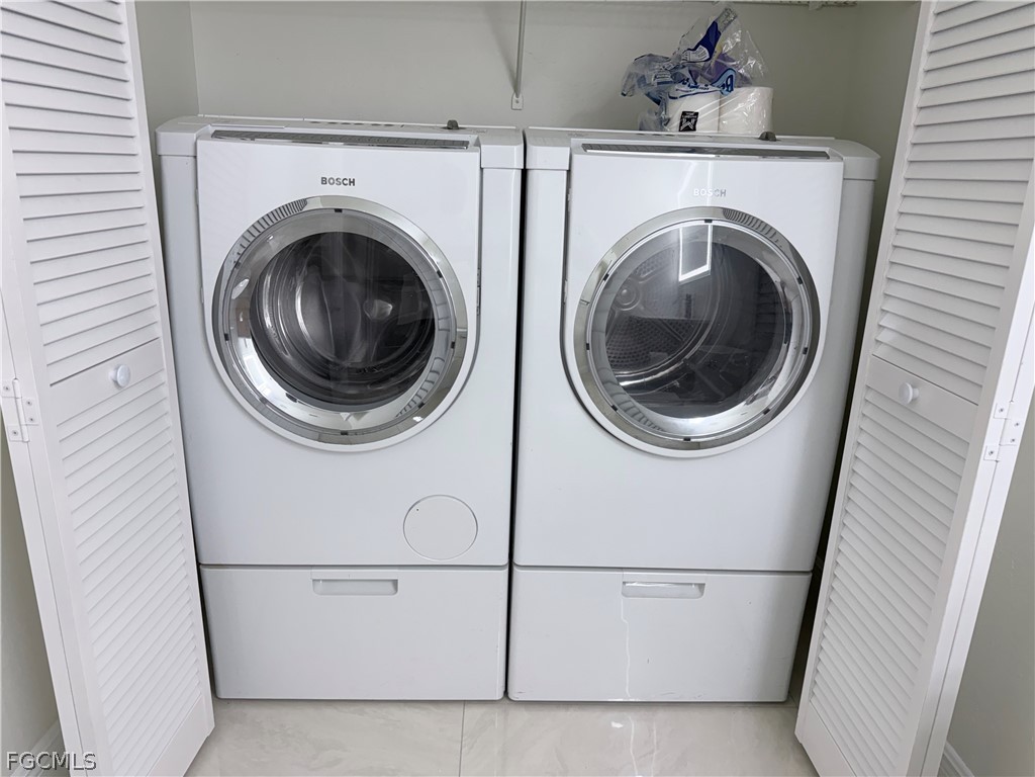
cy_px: 388
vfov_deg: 56.8
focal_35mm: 24
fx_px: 718
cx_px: 518
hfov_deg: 71.6
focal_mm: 6.76
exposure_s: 1/120
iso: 125
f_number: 1.78
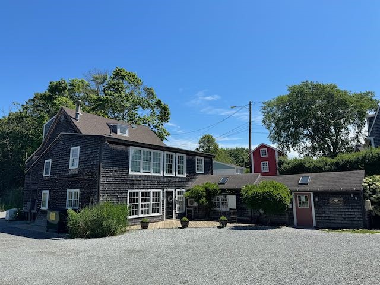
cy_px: 142
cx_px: 190
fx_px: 263
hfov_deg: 71.6
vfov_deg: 56.8
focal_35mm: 24
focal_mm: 6.86
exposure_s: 1/4608
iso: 80
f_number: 1.78
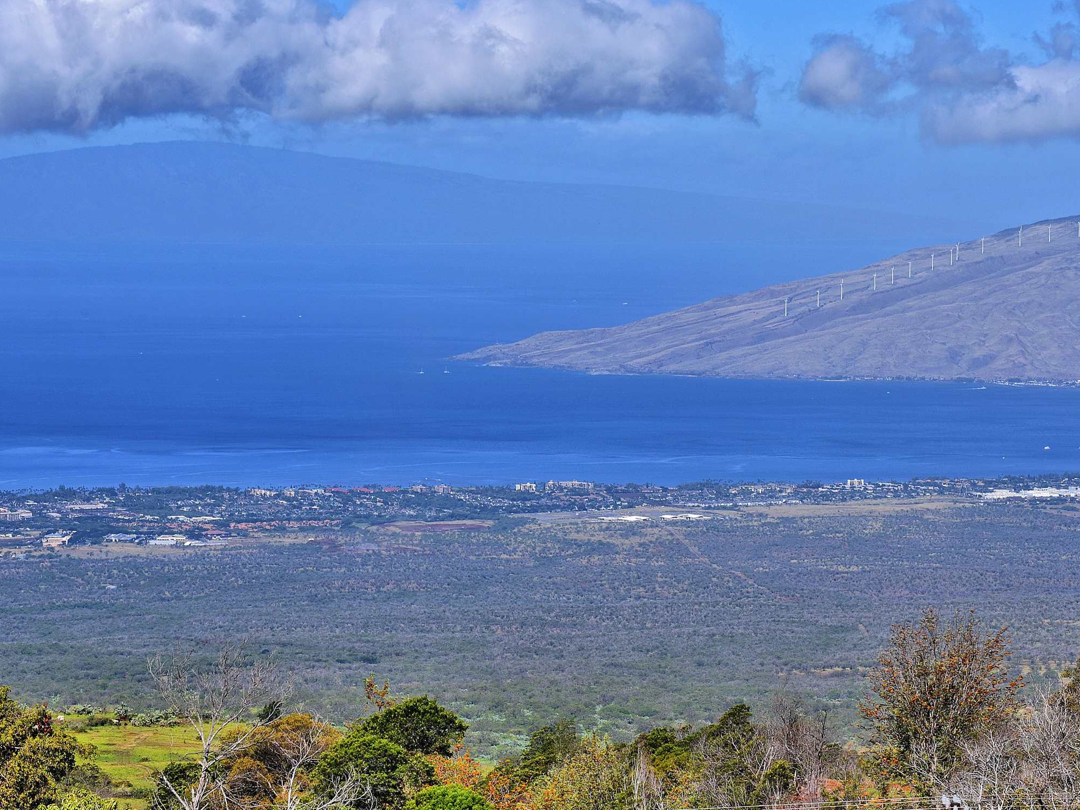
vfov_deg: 9.1
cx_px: 726
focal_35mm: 163
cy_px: 315
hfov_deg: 12.1
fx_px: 5085
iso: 100
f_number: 14
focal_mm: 110
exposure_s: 1/200
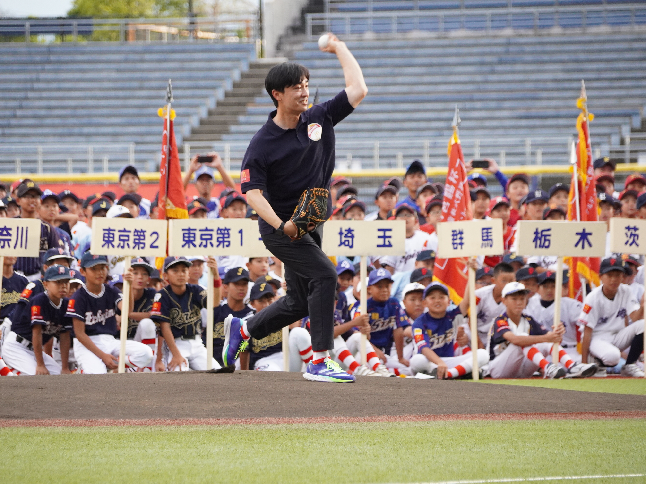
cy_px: 242
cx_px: 296
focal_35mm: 375
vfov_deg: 4.0
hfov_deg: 5.3
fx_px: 6998
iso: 2000
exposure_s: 1/800
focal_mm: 230
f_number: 6.3
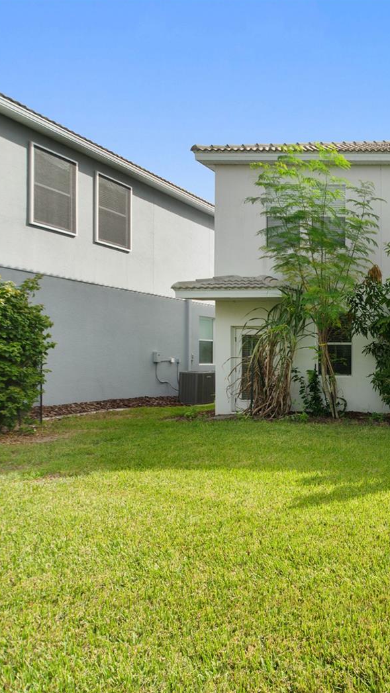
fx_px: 441
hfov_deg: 34.6
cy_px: 348
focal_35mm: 24
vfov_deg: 76.3
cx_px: 499
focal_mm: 10
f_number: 4.5
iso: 100
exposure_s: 1/1250
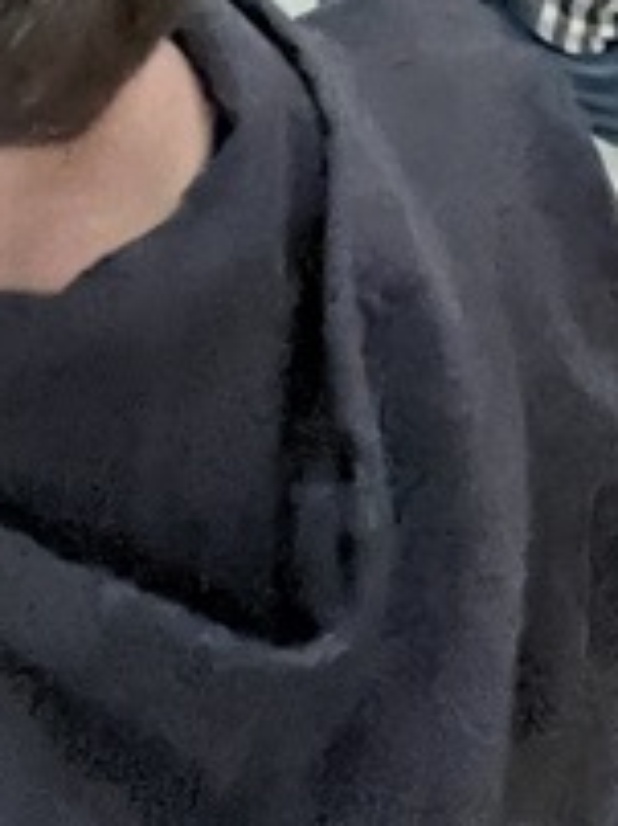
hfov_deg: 19.7
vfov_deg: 16.3
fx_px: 1574
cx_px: -274
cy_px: -1047
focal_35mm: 66
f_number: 1.8
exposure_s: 1/60
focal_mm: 1.57
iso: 800
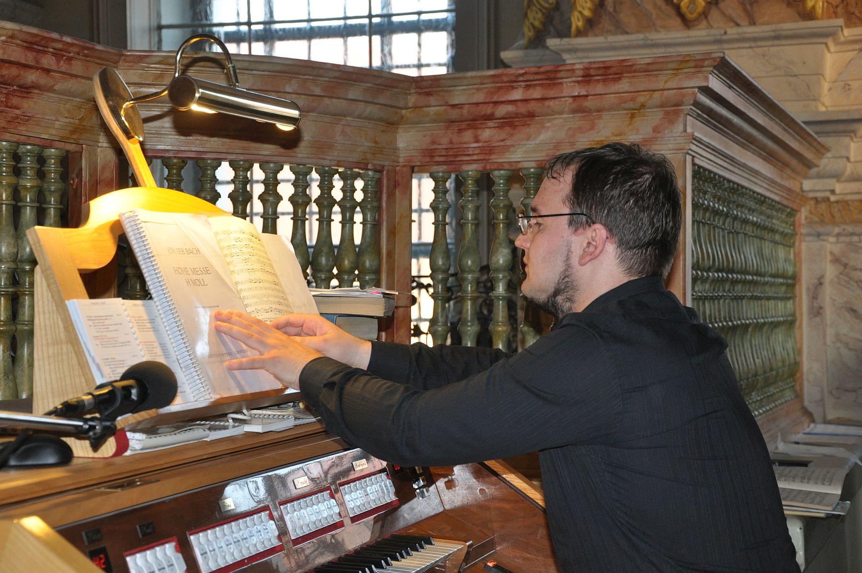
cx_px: 431
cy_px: 286
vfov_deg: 21.5
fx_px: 1507
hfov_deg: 31.9
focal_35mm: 63
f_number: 4.8
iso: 800
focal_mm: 42
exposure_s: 1/60
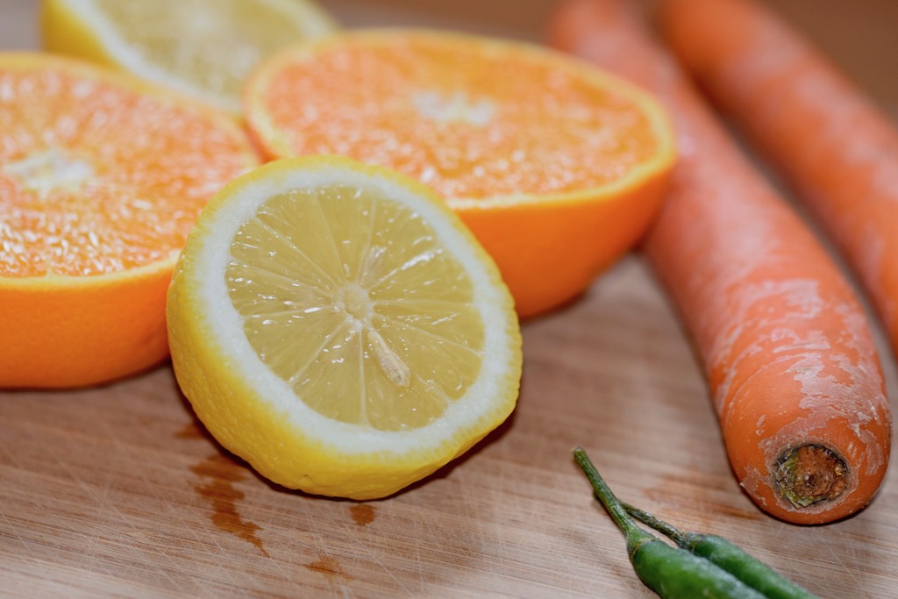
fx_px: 3929
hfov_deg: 13.0
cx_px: 449
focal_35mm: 158
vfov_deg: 8.7
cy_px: 300
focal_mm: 105
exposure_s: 1/80
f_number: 4.5
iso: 720
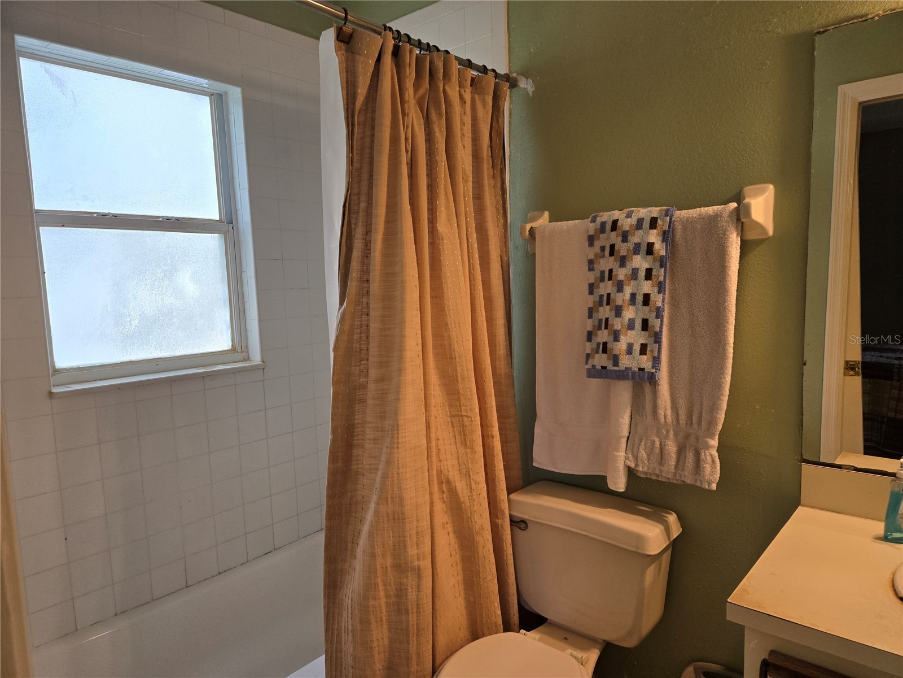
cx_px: 452
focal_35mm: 23
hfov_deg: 73.9
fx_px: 600
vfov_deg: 58.9
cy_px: 339
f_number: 1.8
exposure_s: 1/120
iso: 100
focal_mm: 5.4
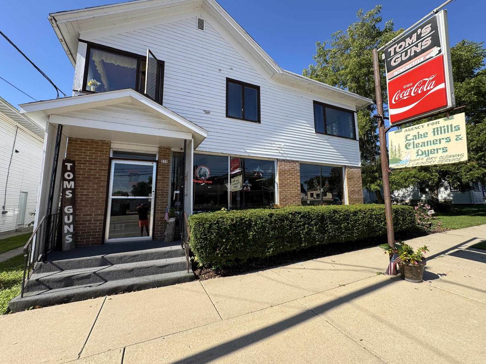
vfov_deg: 81.7
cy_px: 176
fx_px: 211
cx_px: 244
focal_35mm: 15
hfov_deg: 98.2
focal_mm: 2.22
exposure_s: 1/868
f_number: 2.2
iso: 50
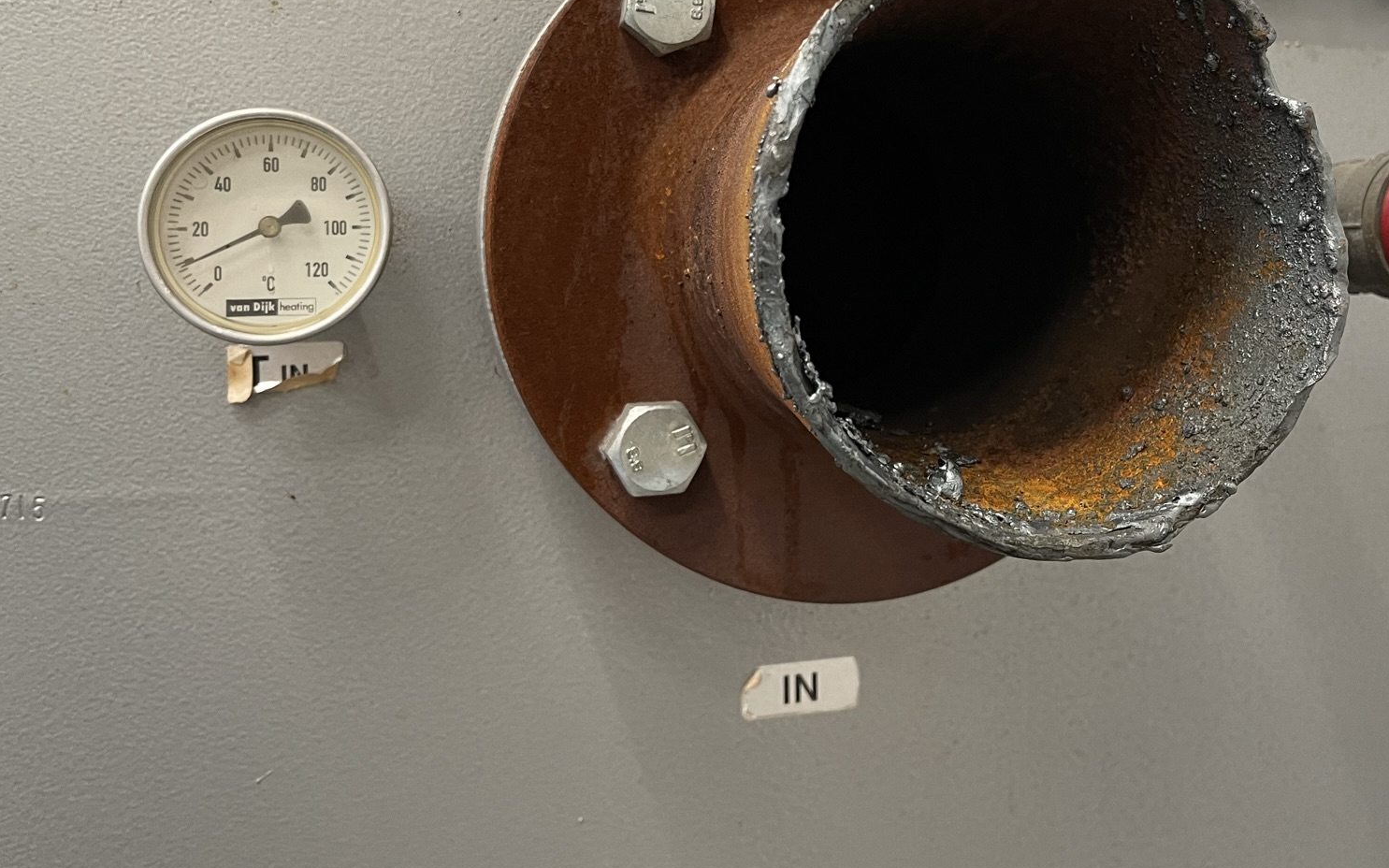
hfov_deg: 51.0
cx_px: 866
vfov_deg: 32.9
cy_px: 214
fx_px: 1438
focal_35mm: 38
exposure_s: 1/60
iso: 250
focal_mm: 5.1
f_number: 1.6
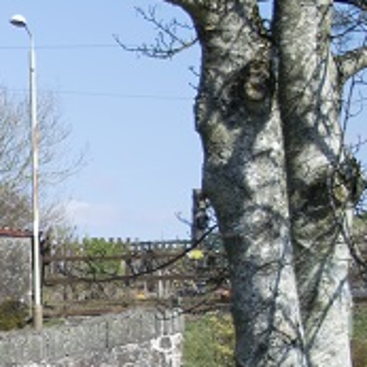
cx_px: -356
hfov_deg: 8.4
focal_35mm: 198
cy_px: 554
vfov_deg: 8.6
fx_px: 2380
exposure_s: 1/800
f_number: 4
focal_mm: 27
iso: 100
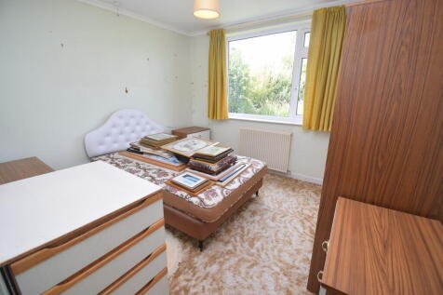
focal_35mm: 15
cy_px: 148
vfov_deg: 77.3
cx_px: 222
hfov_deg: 100.4
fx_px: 185
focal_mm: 10
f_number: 5.6
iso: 400
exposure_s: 1/125
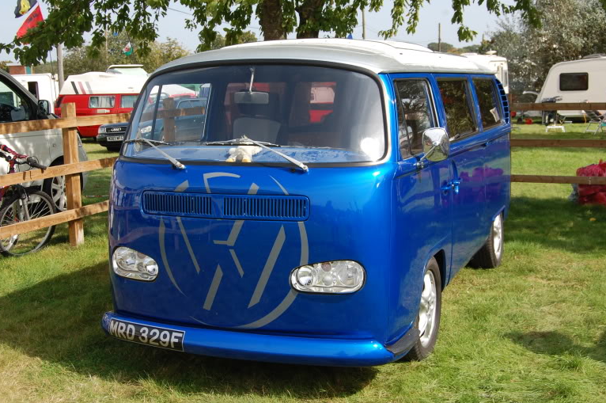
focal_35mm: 49
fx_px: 816
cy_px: 197
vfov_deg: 27.7
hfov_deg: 40.7
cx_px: 295
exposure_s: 1/250
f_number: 8
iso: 200
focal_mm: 31
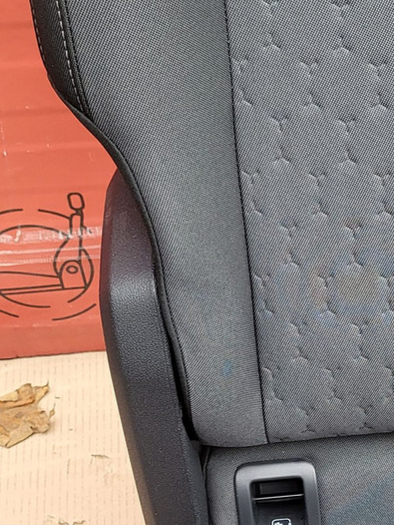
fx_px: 1198
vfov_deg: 24.0
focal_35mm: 79
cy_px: 477
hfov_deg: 17.8
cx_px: 468
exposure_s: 1/100
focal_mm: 5.4
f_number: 1.8
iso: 64
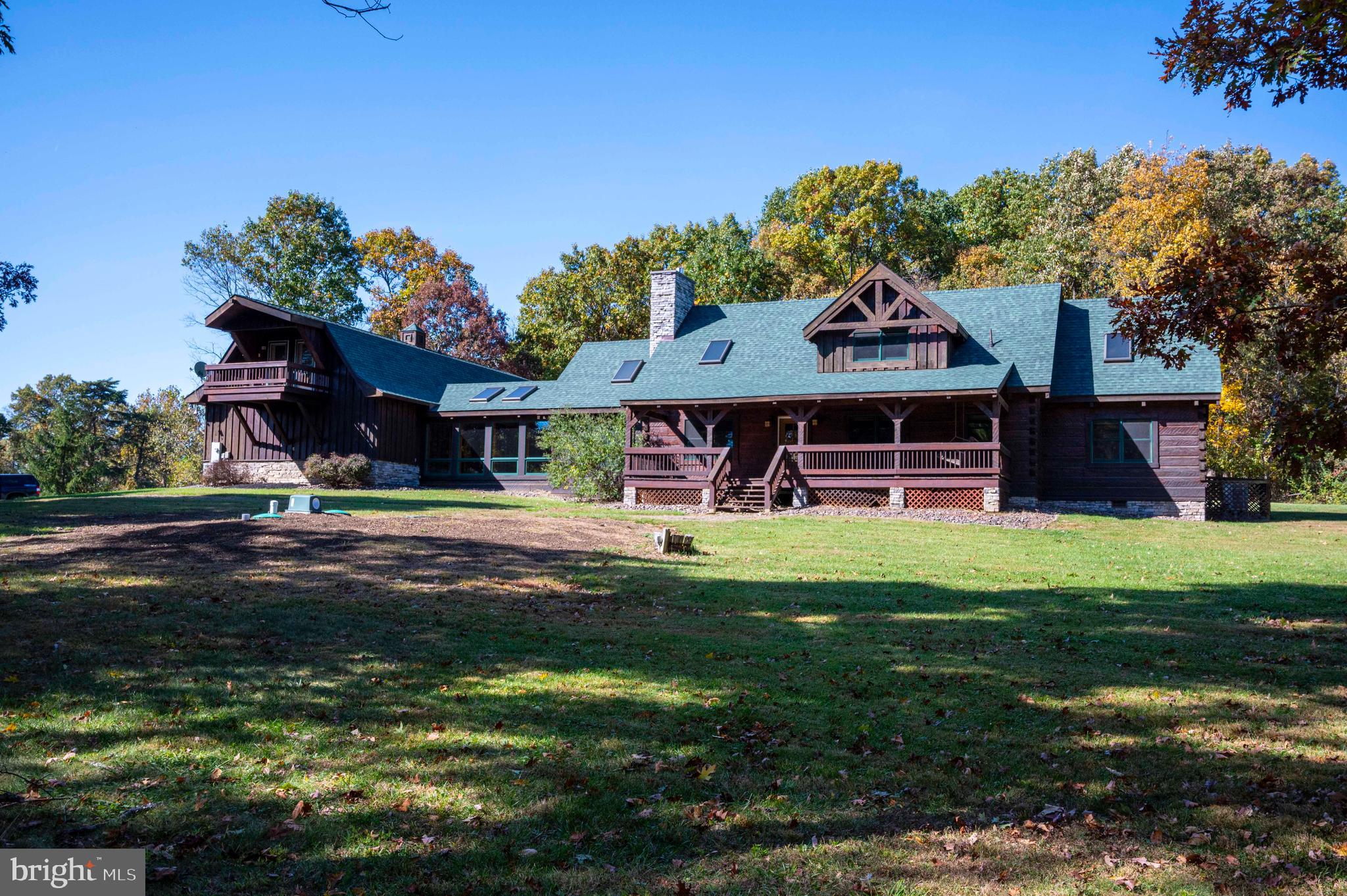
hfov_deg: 60.3
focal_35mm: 31
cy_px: 448
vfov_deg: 42.3
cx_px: 674
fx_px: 1159
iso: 1000
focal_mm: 31
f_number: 11
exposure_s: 1/500
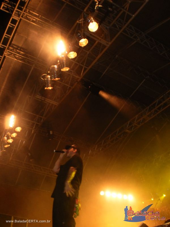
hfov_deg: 39.7
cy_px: 114
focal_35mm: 36
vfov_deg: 51.4
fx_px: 236
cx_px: 85
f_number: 3.1
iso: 125
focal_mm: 6.3
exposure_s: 1/30
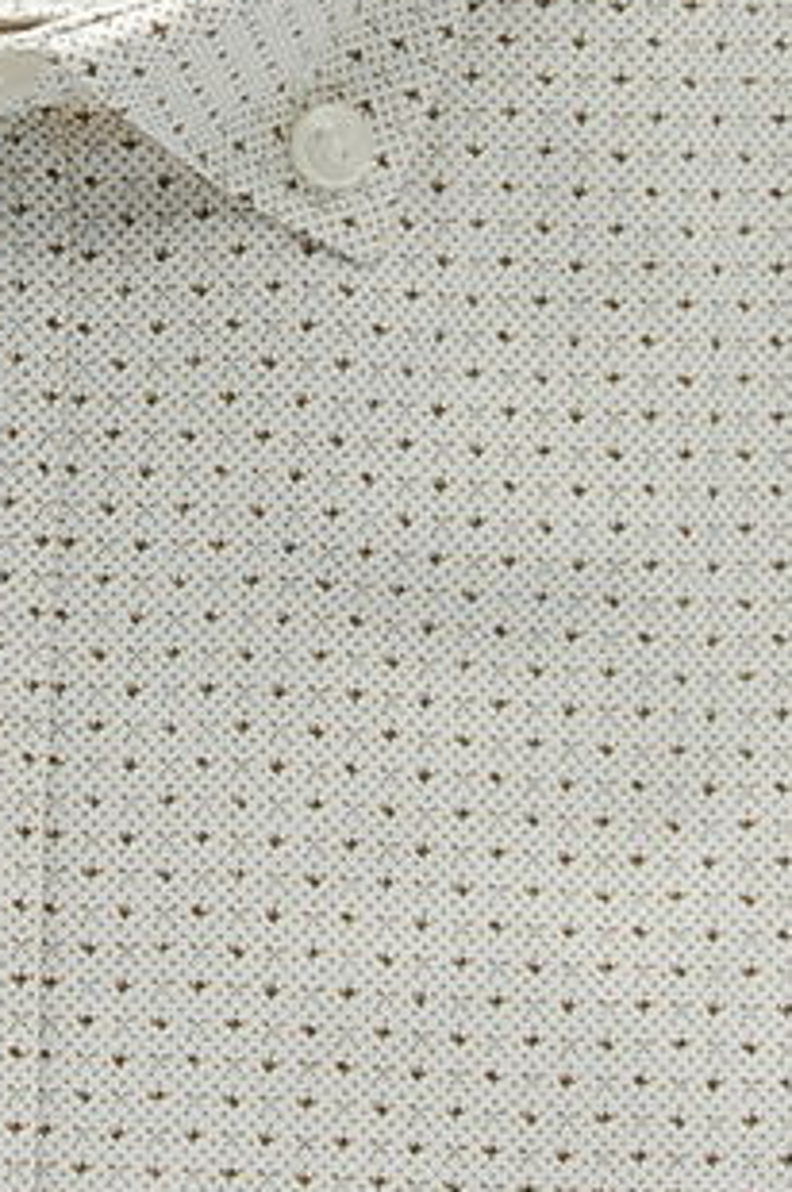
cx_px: -42
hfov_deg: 7.3
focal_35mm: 188
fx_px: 6217
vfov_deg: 10.9
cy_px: 219
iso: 200
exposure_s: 1/100
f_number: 8
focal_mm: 38
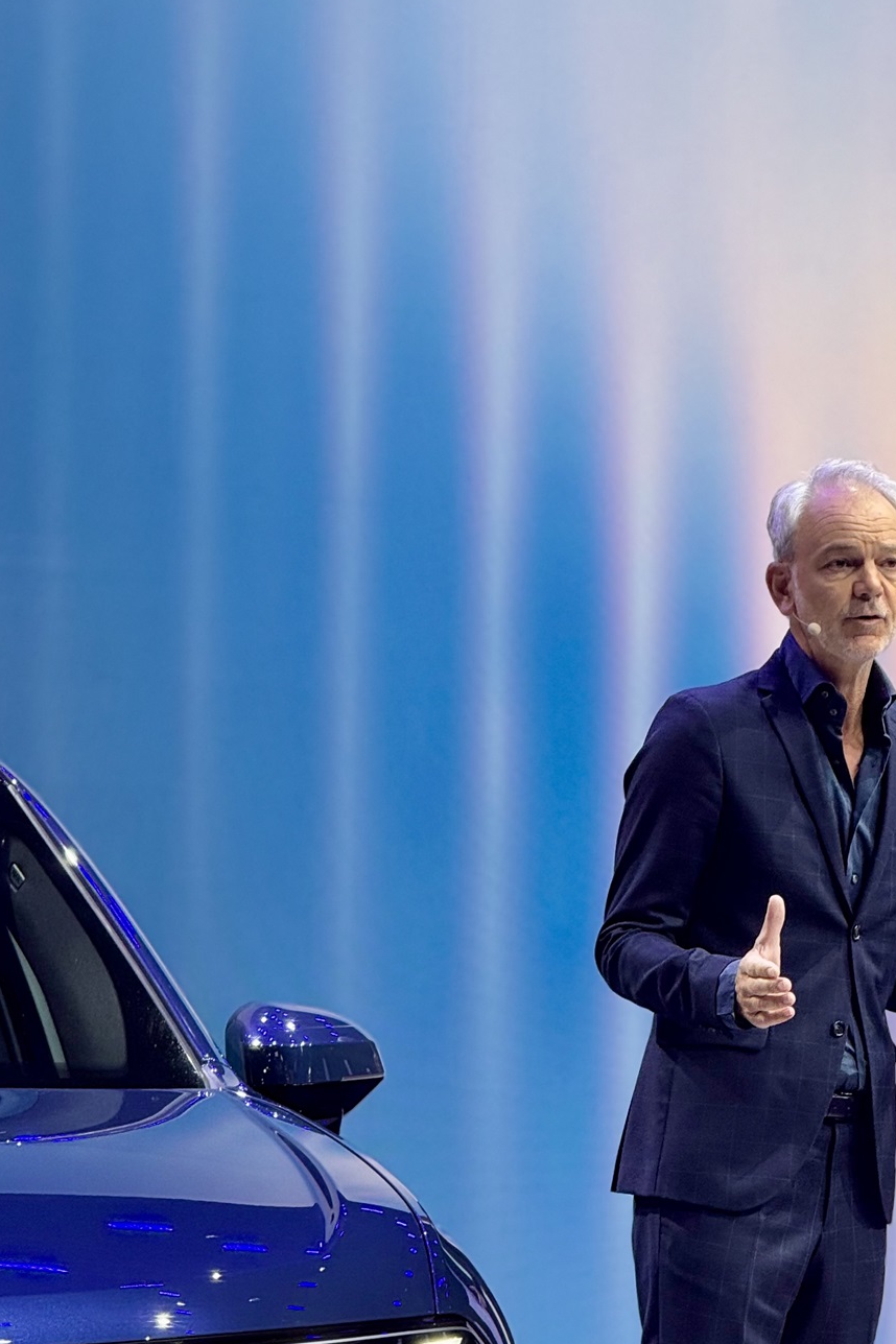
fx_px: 7242
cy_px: 1003
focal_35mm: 194
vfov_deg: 10.6
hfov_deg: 7.1
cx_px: 522
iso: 64
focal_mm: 15.66
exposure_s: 1/100
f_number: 2.8
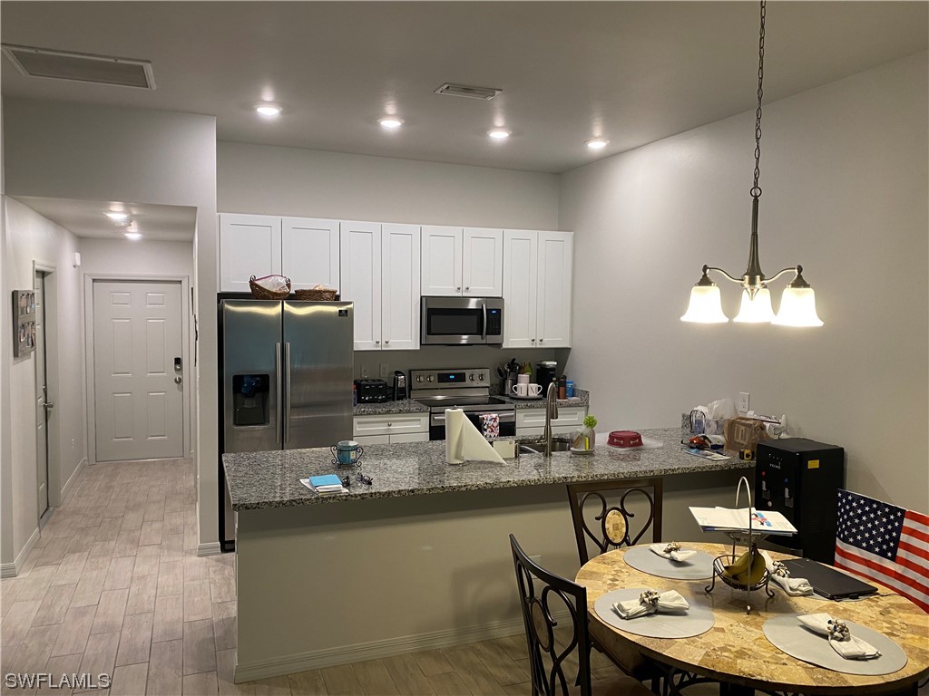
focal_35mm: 26
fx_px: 698
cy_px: 348
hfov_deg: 67.3
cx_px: 464
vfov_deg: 53.1
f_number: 1.8
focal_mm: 4.25
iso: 125
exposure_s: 1/60
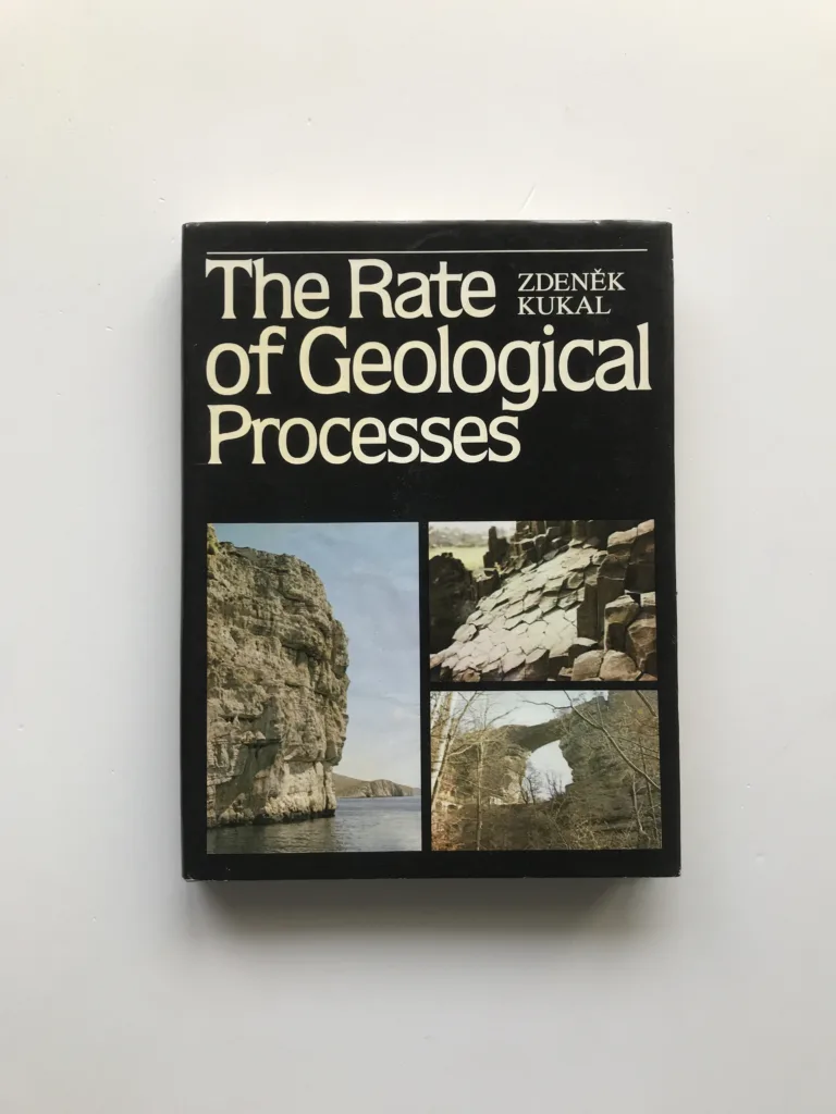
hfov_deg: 49.7
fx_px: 902
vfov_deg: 63.4
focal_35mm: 28
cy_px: 557
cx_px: 418
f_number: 1.8
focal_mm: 3.99
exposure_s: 1/100
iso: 32
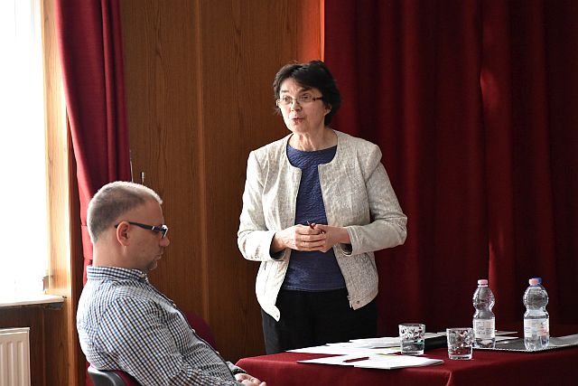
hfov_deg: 13.0
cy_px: 193
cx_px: 289
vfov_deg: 8.7
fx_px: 2529
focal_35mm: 158
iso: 3600
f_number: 4.8
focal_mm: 105
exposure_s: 1/160
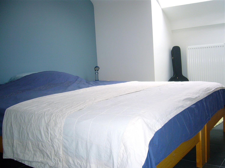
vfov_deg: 40.7
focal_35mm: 35
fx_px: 227
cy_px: 84
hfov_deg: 52.6
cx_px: 112
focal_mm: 5.8
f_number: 2.8
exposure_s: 1/60
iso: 100
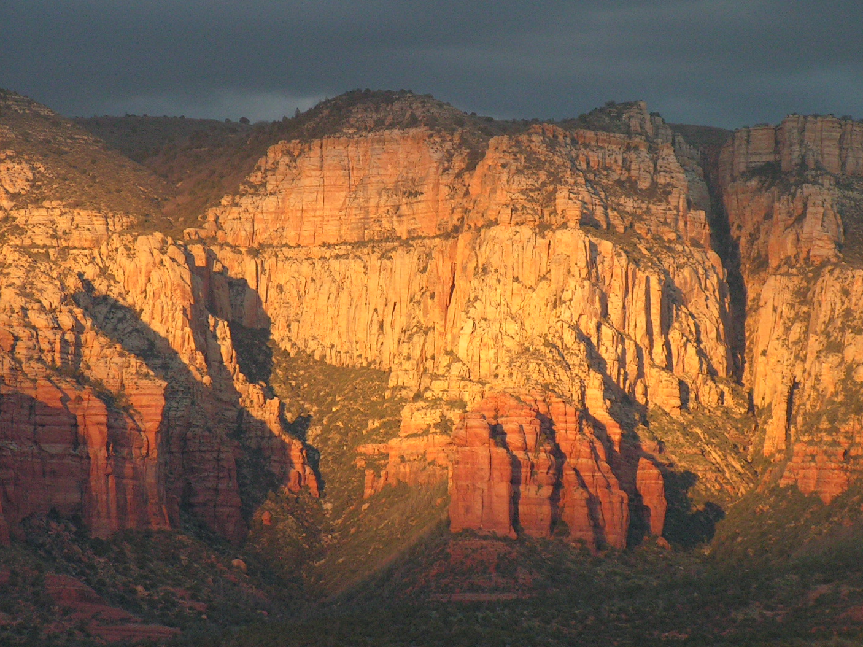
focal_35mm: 214
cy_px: 300
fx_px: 5334
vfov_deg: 6.9
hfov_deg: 9.2
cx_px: 465
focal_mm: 31.2
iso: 125
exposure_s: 1/200
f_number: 3.2
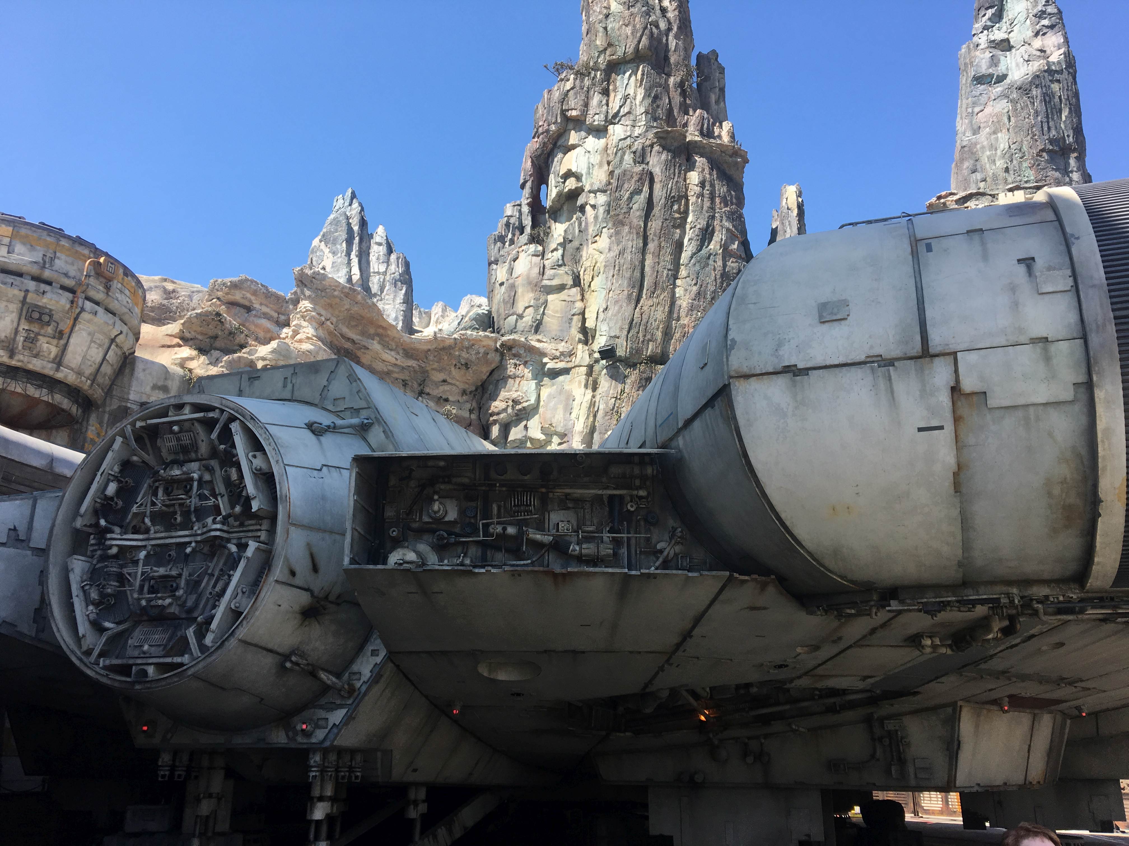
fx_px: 946
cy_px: 423
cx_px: 564
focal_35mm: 29
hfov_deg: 61.7
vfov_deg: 48.2
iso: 25
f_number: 2.2
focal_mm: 4.15
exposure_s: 1/693
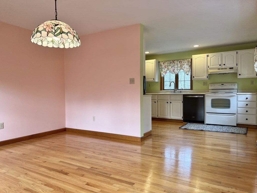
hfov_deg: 67.3
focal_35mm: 26
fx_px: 193
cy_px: 96
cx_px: 128
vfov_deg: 53.1
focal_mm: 5.7
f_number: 1.5
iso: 100
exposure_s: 1/120
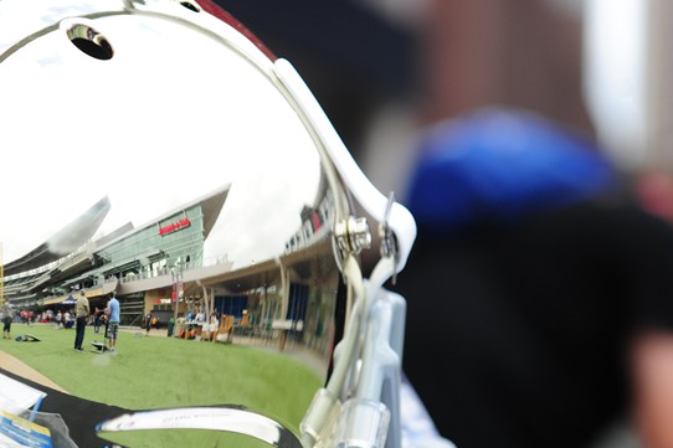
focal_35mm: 129
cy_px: 293
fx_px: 2411
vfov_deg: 10.6
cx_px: 184
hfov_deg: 15.8
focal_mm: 70
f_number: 4
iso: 320
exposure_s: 1/500
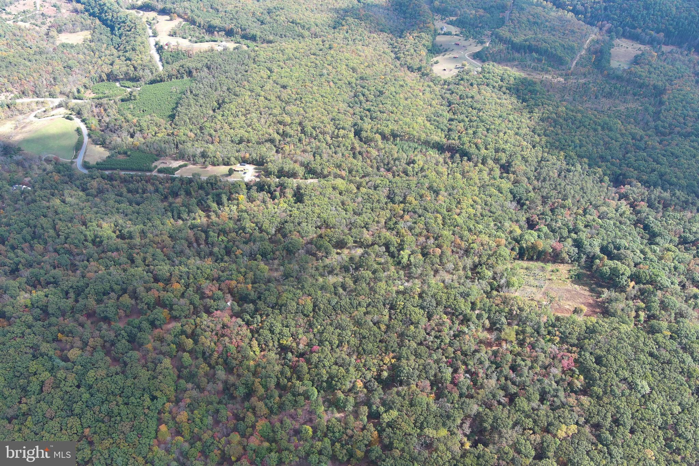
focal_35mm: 29
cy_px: 233
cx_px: 350
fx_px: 563
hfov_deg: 63.7
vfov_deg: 45.0
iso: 100
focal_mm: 10.57
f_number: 2.8
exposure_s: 1/273
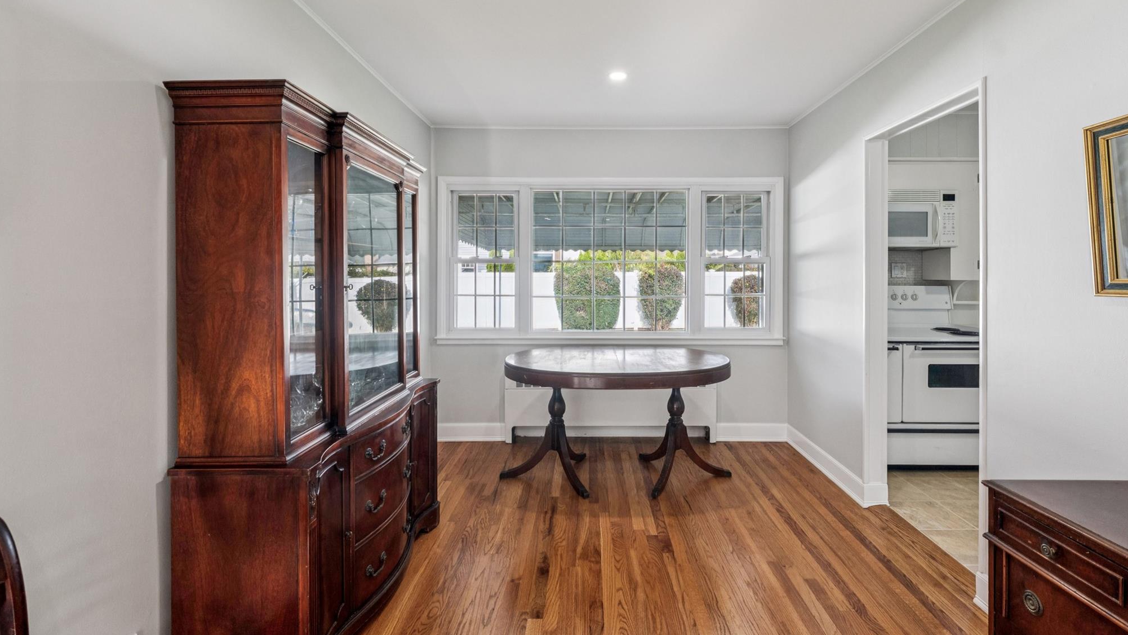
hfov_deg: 103.0
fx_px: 449
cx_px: 572
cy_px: 299
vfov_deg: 70.5
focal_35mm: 15
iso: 640
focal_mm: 14
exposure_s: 1/125
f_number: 8
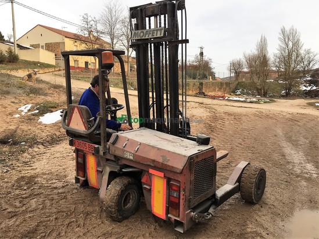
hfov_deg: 61.6
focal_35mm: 29
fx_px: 267
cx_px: 160
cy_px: 120
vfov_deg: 48.2
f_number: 2.2
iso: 32
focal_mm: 4.15
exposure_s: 1/100
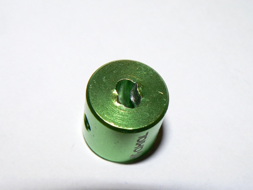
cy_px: 95
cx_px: 126
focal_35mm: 74
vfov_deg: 19.9
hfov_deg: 26.3
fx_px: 541
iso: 100
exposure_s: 1/30
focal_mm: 8.9
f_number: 2.8
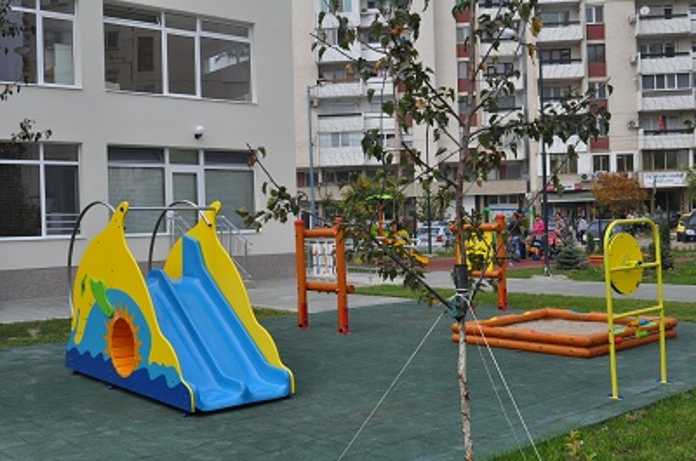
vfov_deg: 34.1
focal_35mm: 39
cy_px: 230
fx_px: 752
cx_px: 348
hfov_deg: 49.6
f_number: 13
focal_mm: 26
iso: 1000
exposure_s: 1/640
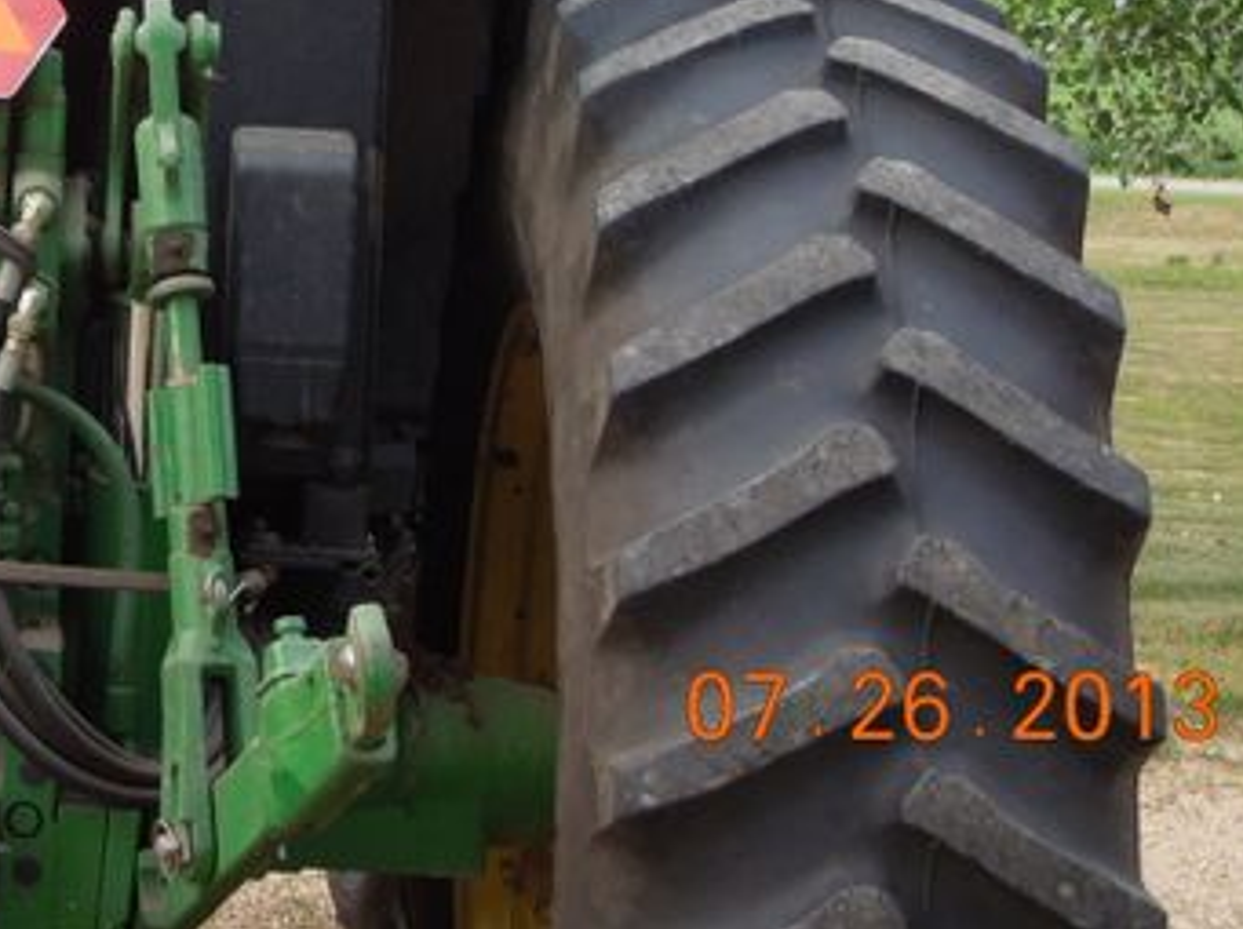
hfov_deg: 18.7
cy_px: -153
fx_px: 3623
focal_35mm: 101
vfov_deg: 14.2
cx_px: -109
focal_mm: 7.8
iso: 200
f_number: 3.9
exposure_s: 1/200
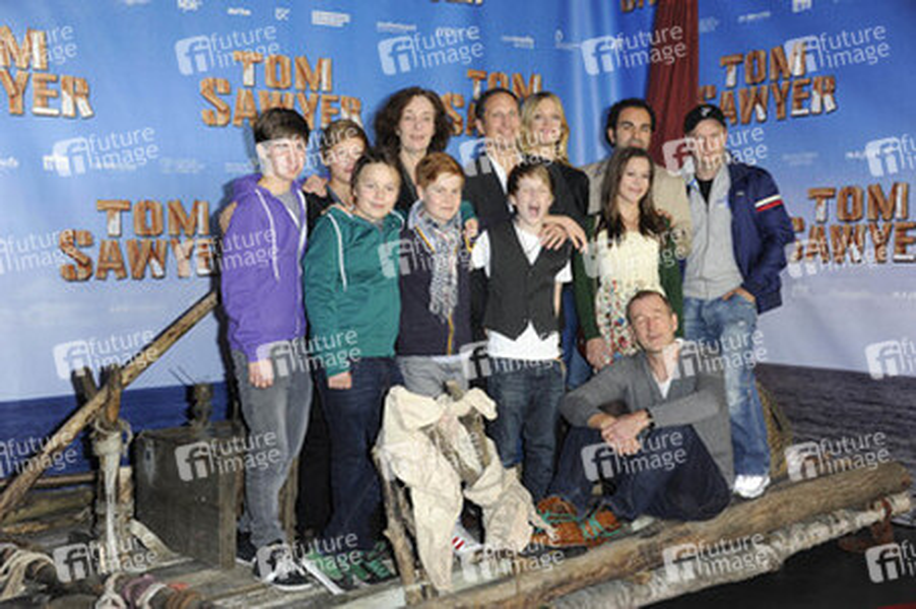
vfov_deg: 28.0
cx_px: 458
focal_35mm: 48
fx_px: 1220
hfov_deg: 41.1
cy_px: 304
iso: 800
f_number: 5.6
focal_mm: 48
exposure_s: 1/160
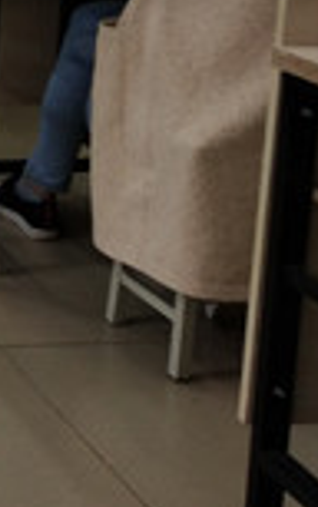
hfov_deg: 10.5
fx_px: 1438
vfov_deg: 19.1
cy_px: -68
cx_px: -490
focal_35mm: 104
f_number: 1.8
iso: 159
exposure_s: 1/50
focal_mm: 3.95
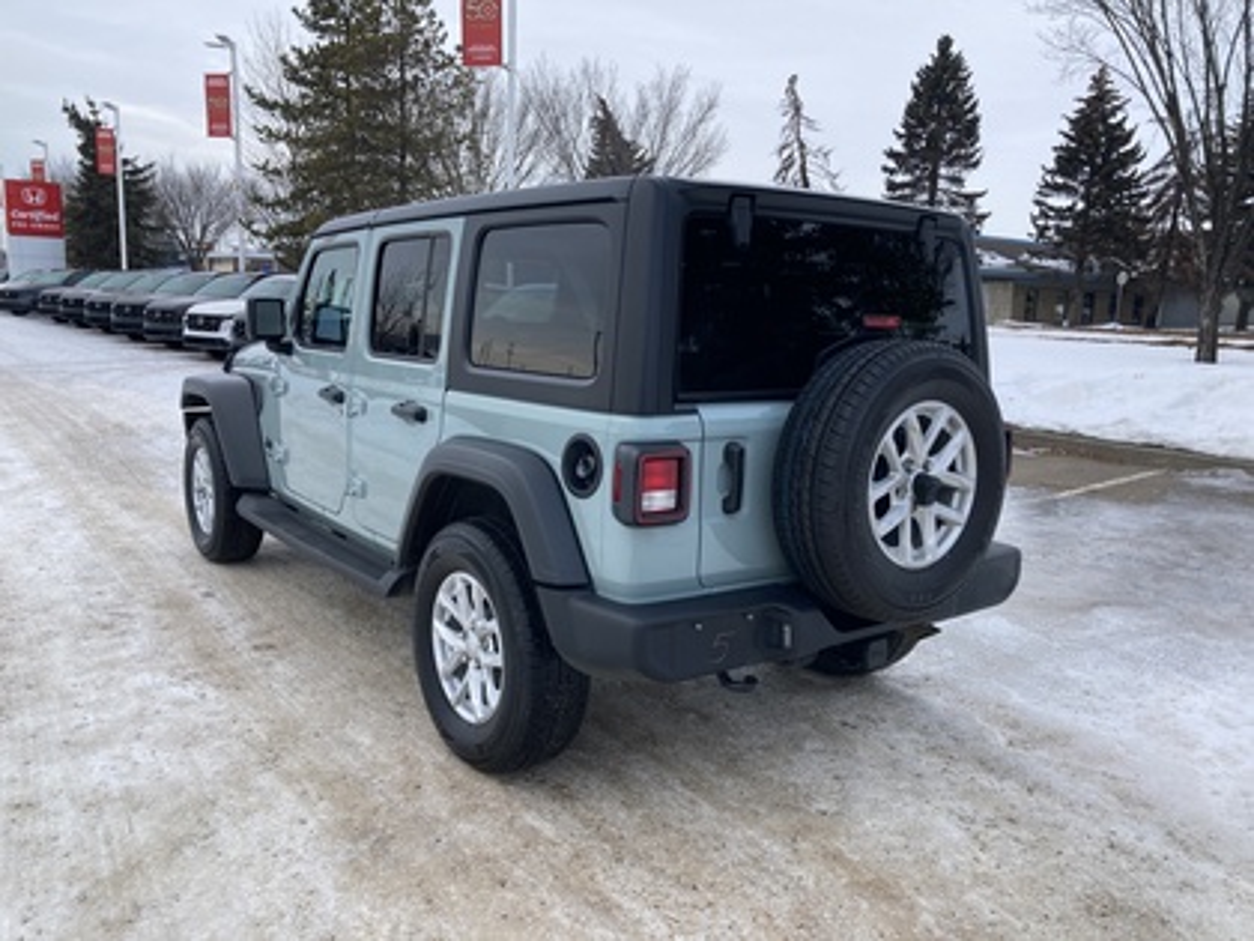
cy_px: 470
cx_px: 627
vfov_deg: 49.7
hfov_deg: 63.4
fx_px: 1014
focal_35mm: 28
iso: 20
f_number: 1.8
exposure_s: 1/450
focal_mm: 3.99
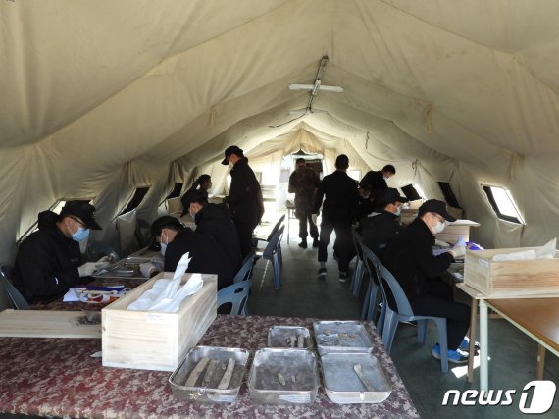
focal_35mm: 24
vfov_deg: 56.8
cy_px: 210
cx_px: 280
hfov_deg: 71.6
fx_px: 387
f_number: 2.8
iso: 100
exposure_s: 1/40
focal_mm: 4.3
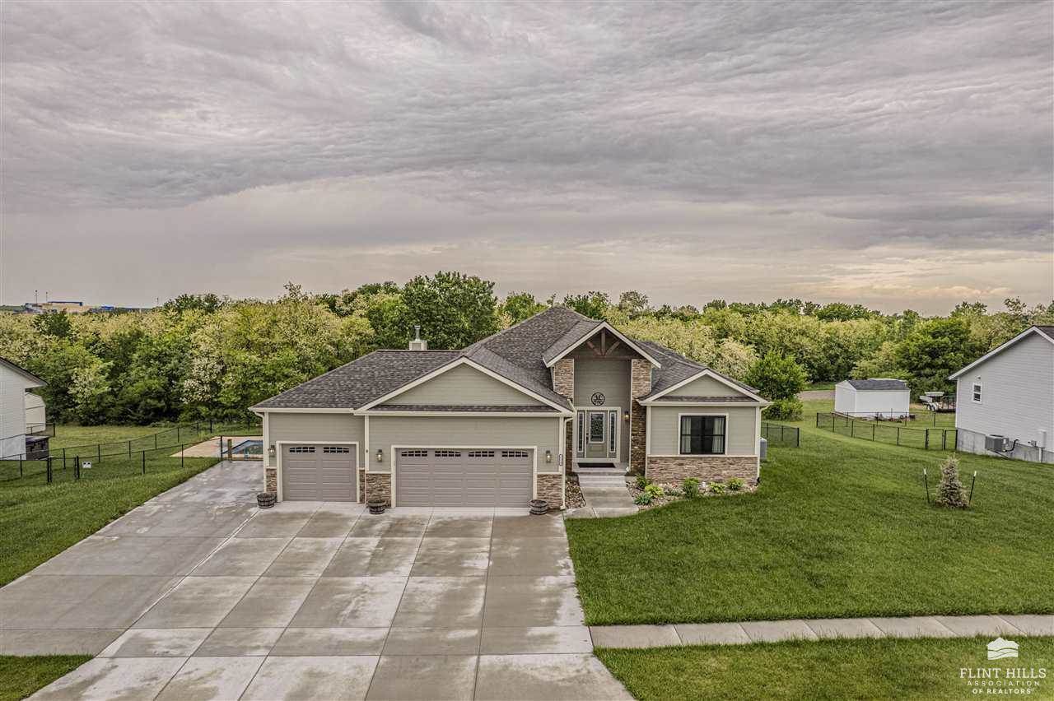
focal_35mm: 22
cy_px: 350
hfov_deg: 78.6
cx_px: 527
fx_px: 644
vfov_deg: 57.2
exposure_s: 1/1250
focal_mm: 8.38
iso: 100
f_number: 2.8
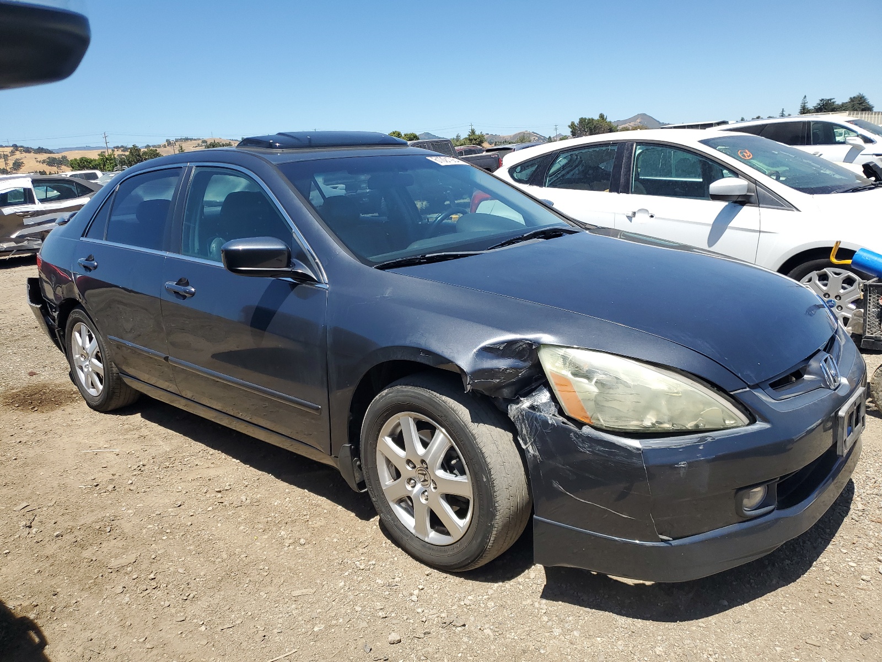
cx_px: 441
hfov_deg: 67.3
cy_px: 331
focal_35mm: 26
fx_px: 662
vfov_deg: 53.1
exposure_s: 1/2500
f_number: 1.5
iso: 50
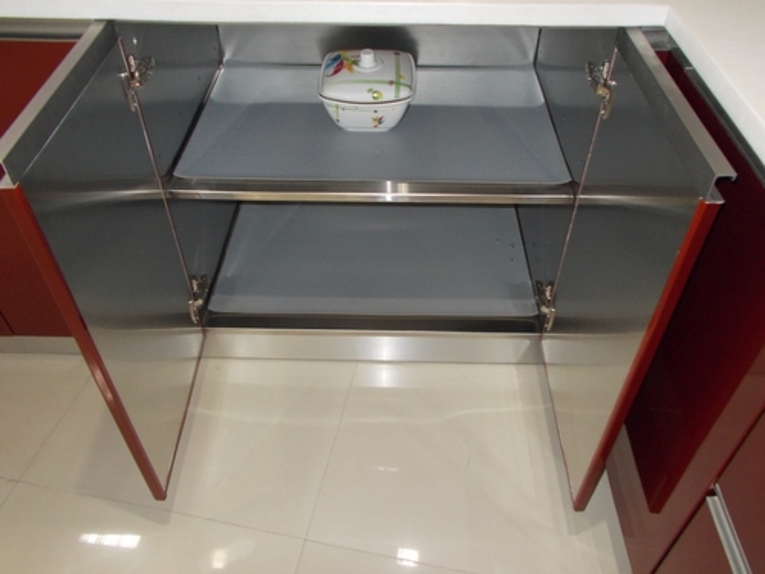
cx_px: 382
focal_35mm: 30
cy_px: 287
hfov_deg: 60.0
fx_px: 663
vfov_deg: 46.8
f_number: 3.4
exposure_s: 1/25
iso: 200
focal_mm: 5.3
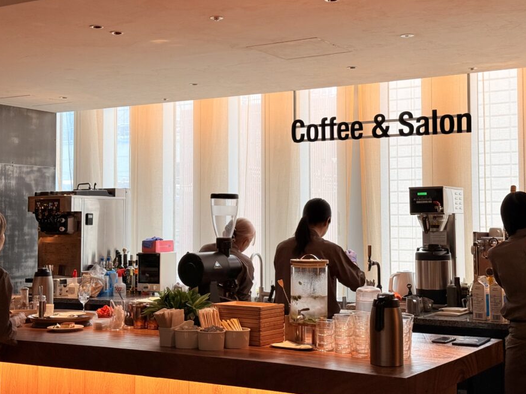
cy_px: 168
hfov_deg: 34.4
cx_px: 265
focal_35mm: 56
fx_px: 851
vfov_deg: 26.1
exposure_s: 1/201
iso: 50
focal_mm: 6.76
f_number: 1.78
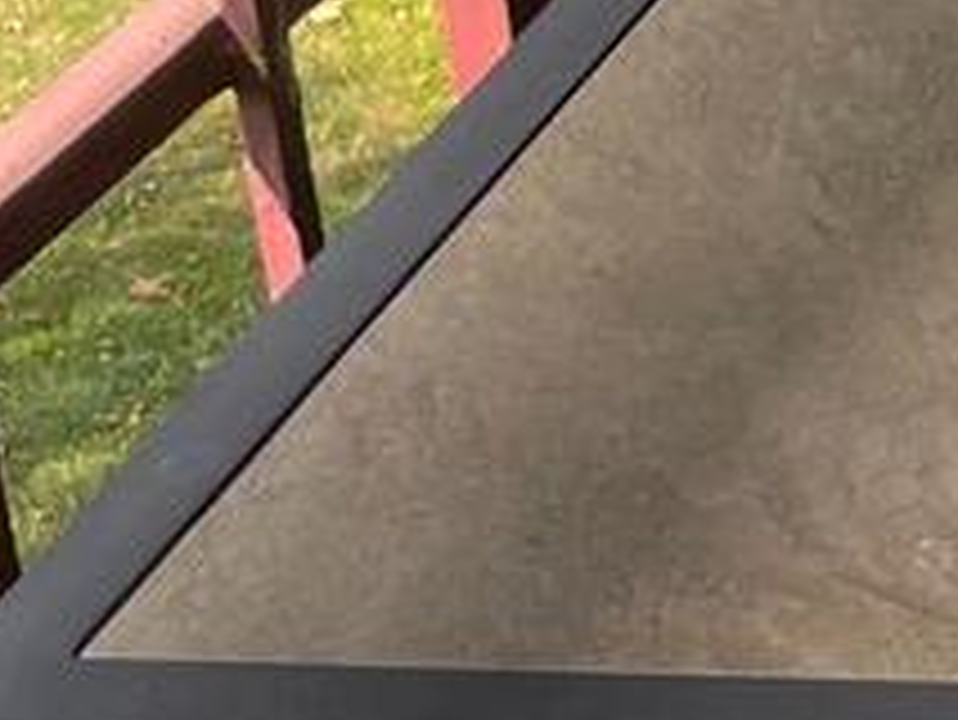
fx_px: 4874
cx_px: 2577
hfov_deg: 9.5
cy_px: -850
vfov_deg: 8.0
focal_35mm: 176
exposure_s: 1/217
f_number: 1.6
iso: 32
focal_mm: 4.2
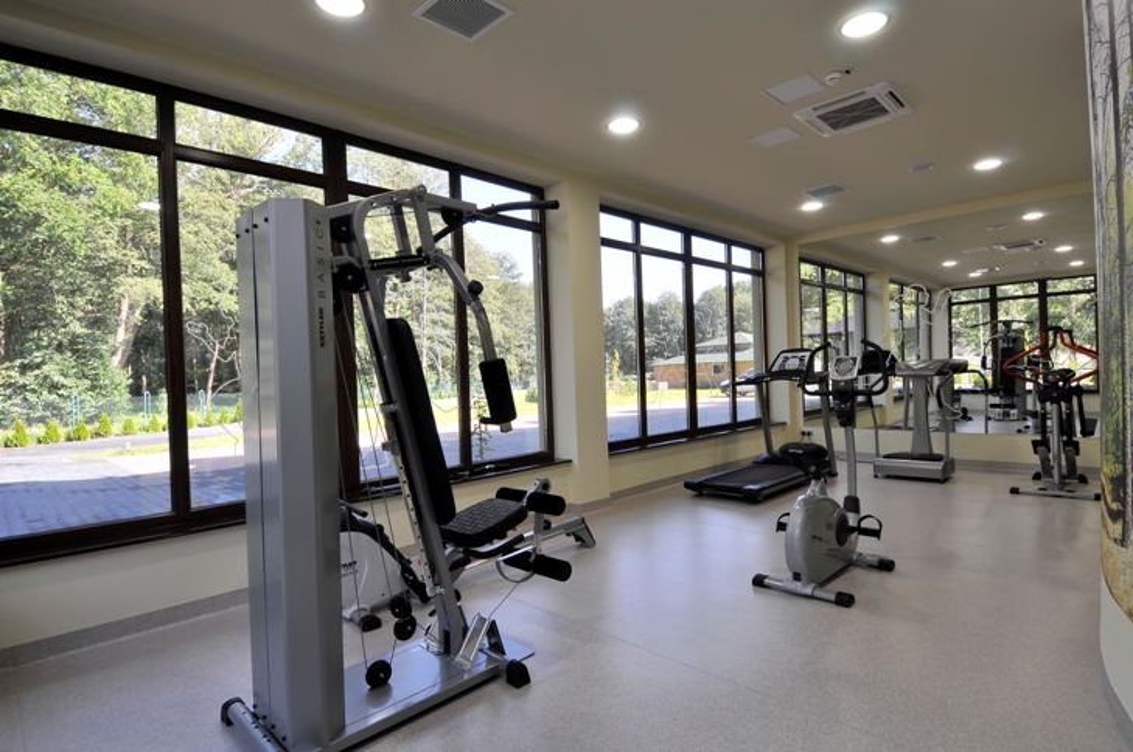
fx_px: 566
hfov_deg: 90.1
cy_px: 376
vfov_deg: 67.2
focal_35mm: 18
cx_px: 566
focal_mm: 12
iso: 200
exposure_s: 1/13
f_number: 10
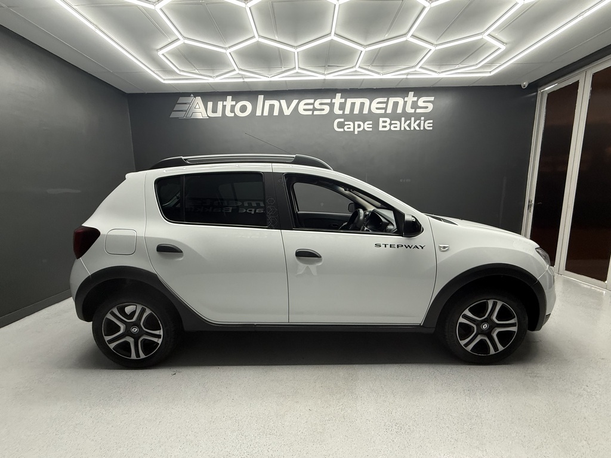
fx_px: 247
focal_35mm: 14
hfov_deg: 102.1
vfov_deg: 85.7
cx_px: 306
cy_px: 229
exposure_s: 1/100
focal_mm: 2.22
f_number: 2.2
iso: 250
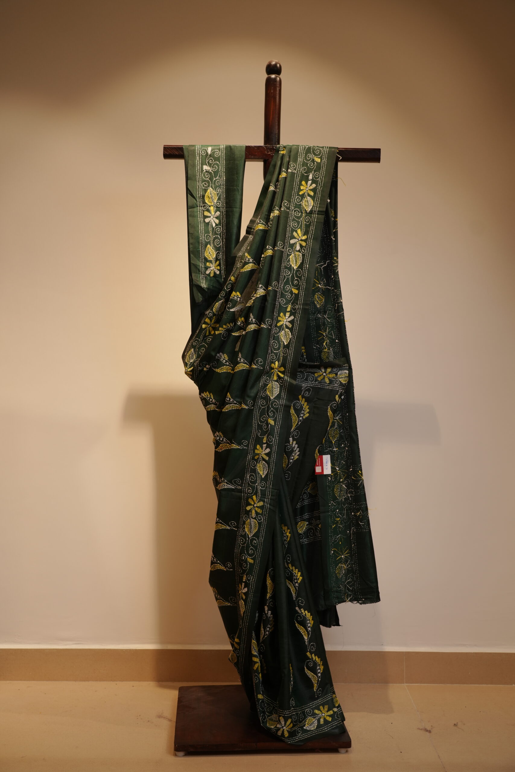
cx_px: 258
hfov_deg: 35.1
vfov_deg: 50.7
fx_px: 815
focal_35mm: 38
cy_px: 386
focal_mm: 38
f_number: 4
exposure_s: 1/100
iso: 320
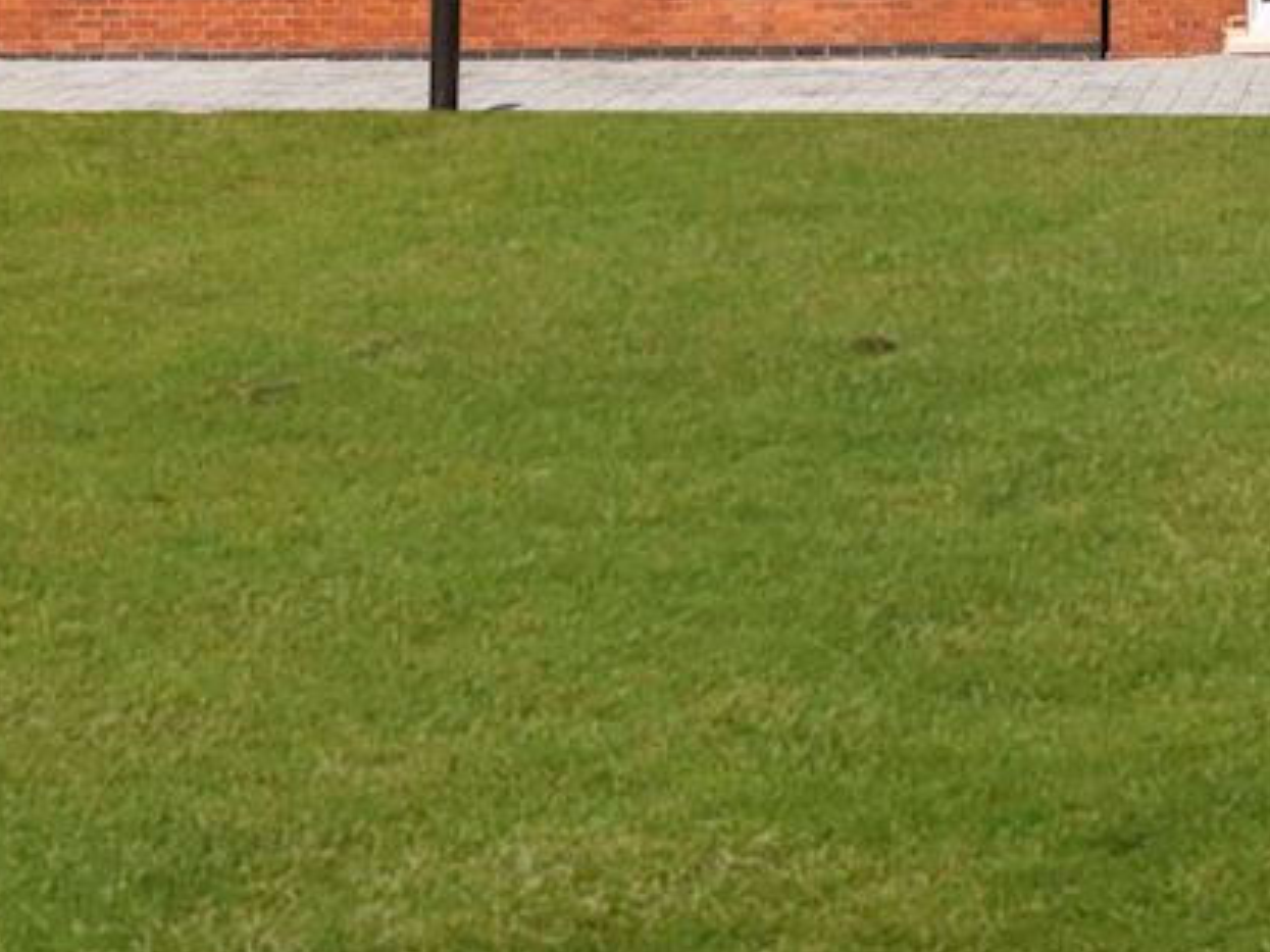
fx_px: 3191
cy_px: -494
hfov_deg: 21.0
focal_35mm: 87
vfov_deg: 15.6
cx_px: 1530
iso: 100
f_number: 11
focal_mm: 15
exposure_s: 1/250
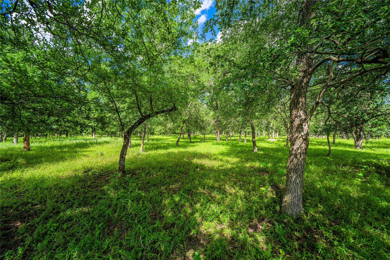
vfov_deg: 90.0
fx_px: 130
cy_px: 130
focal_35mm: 12
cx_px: 195
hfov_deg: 112.6
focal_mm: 12
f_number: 7.1
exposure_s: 1/160
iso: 100
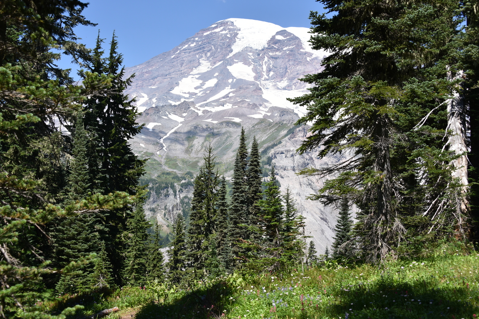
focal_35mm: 45
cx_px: 240
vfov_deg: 29.9
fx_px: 599
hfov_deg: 43.6
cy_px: 159
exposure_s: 1/250
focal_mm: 44
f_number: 8
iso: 100
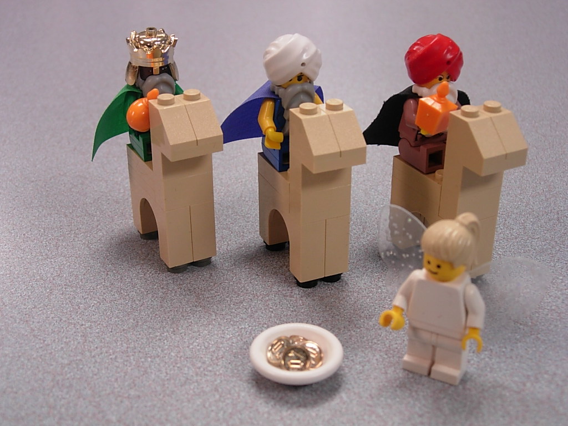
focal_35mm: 51
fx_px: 837
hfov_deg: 37.5
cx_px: 284
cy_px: 213
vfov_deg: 28.6
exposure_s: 1/26.9
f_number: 3.2
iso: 79
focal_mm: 10.6
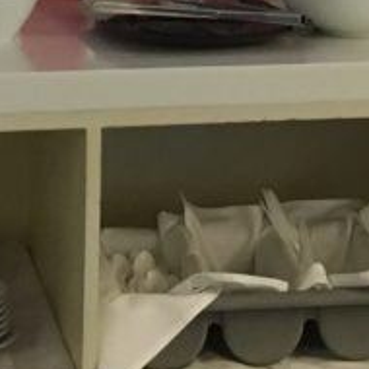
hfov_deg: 10.8
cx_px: 218
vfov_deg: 10.1
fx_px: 1954
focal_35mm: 162
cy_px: -346
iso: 200
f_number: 2.2
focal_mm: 4.15
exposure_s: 1/15
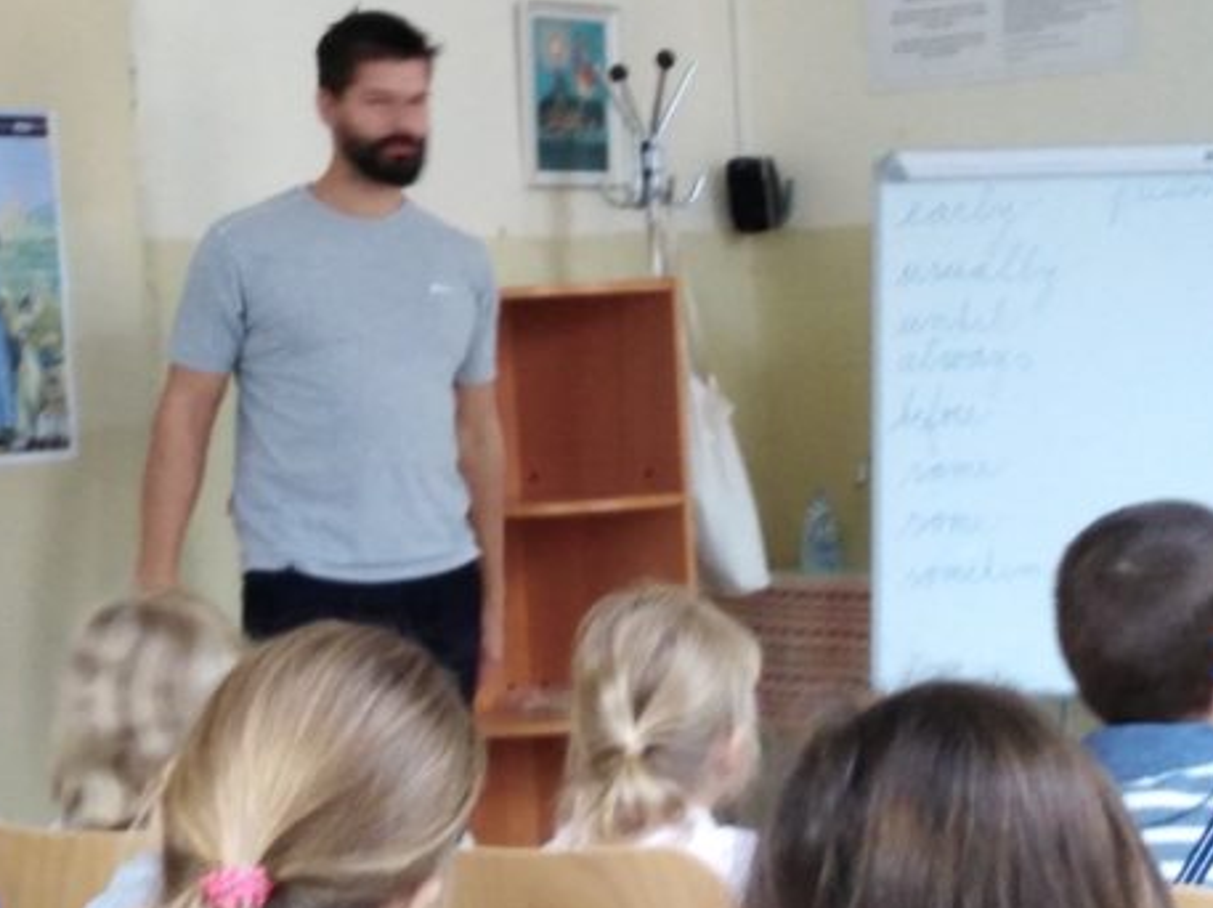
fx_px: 1015
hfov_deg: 61.6
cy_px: 412
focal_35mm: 29
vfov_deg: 48.1
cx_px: 653
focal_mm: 3.46
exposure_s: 1/20
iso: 461
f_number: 2.2
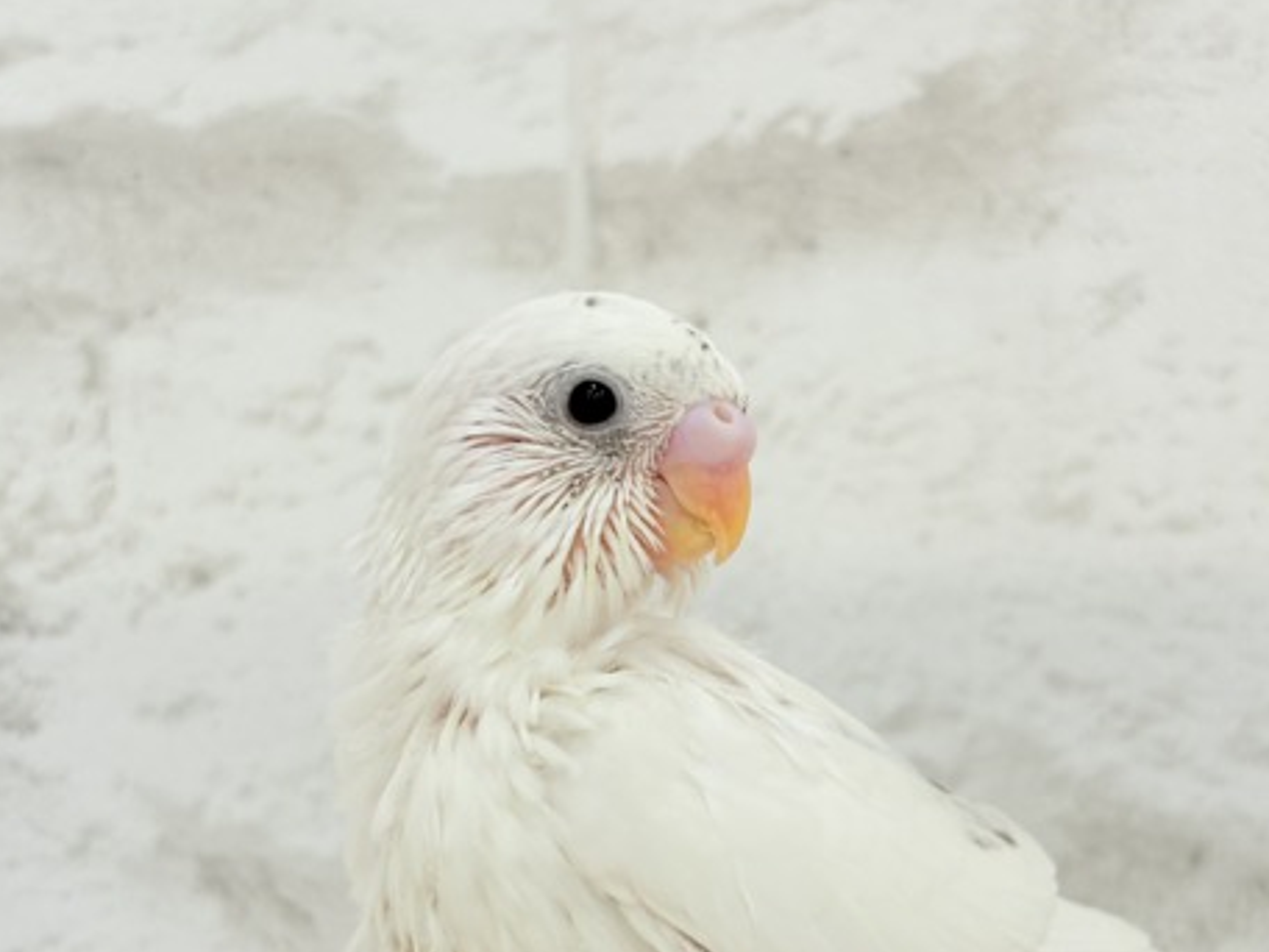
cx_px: 735
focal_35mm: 73
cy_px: 640
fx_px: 2676
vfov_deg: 20.1
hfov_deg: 26.6
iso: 50
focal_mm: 5.96
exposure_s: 1/100
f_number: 1.6
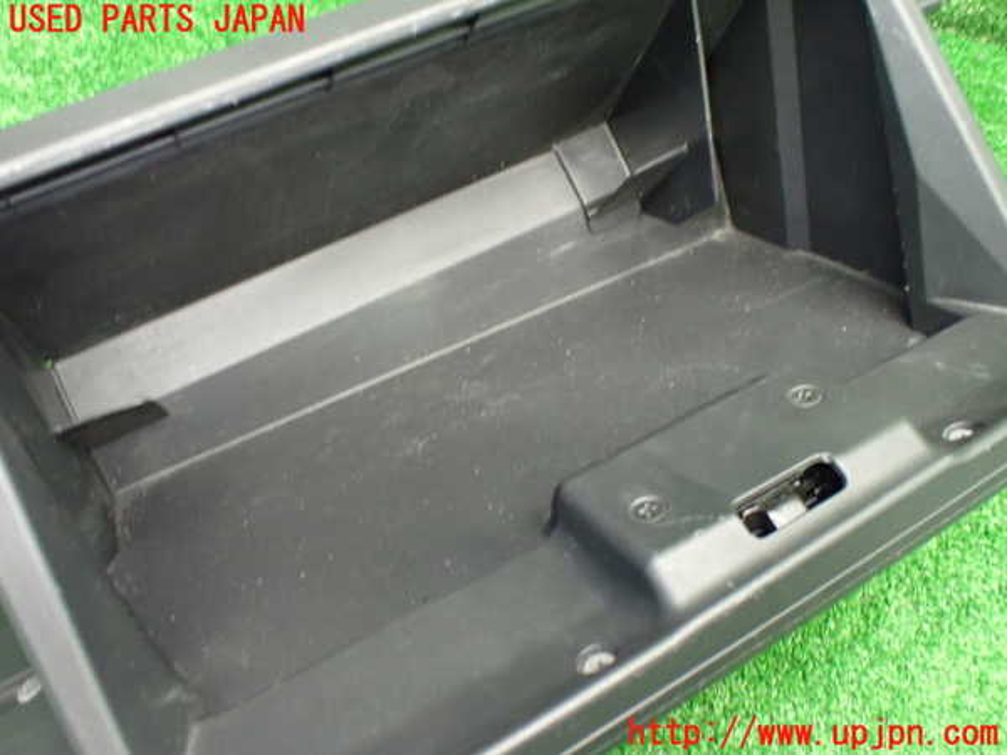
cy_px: 378
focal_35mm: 30
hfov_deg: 60.0
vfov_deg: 46.8
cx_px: 504
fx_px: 873
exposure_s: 1/30
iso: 800
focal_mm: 5.4
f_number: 2.3
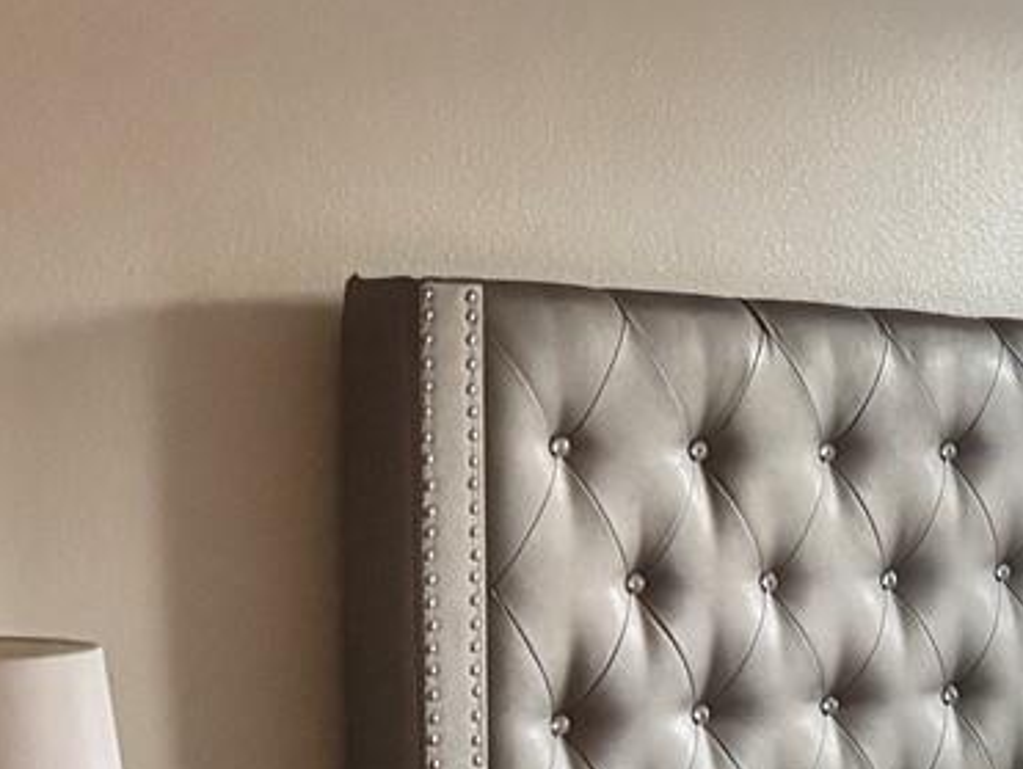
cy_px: 717
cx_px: 1536
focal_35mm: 112
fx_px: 3313
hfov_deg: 16.1
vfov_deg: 13.1
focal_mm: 5.96
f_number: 1.6
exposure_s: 1/60
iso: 500
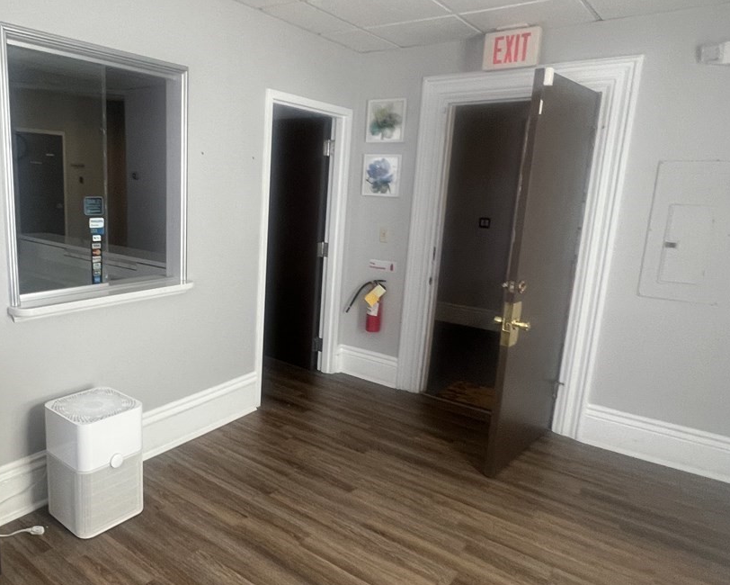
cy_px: 294
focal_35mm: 24
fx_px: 519
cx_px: 265
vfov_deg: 58.8
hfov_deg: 68.9
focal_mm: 1.57
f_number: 1.8
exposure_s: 1/99
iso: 160
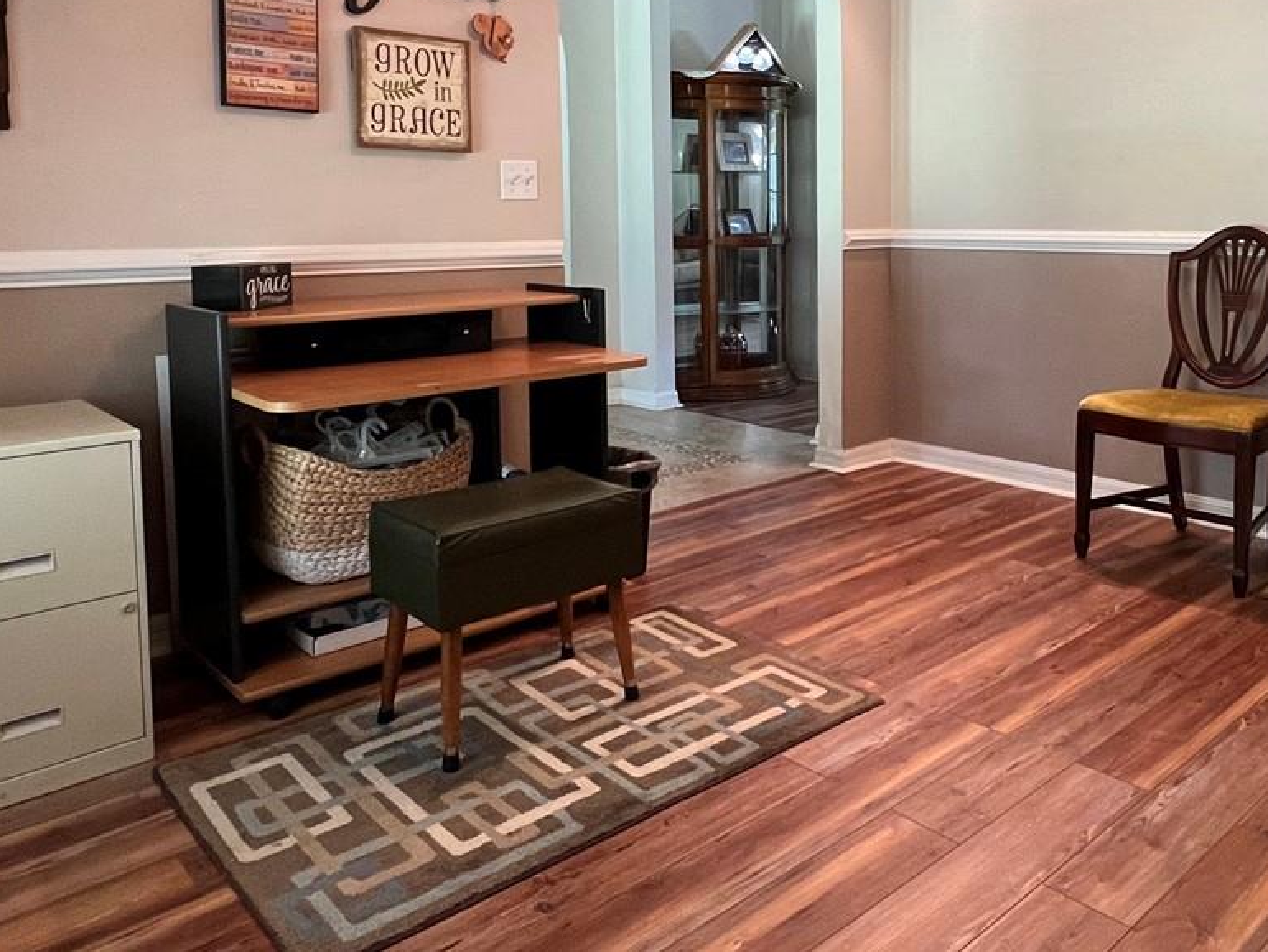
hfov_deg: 63.8
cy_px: 282
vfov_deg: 50.0
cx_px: 838
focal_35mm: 27
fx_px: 989
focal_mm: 1.57
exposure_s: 1/60
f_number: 1.8
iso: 320
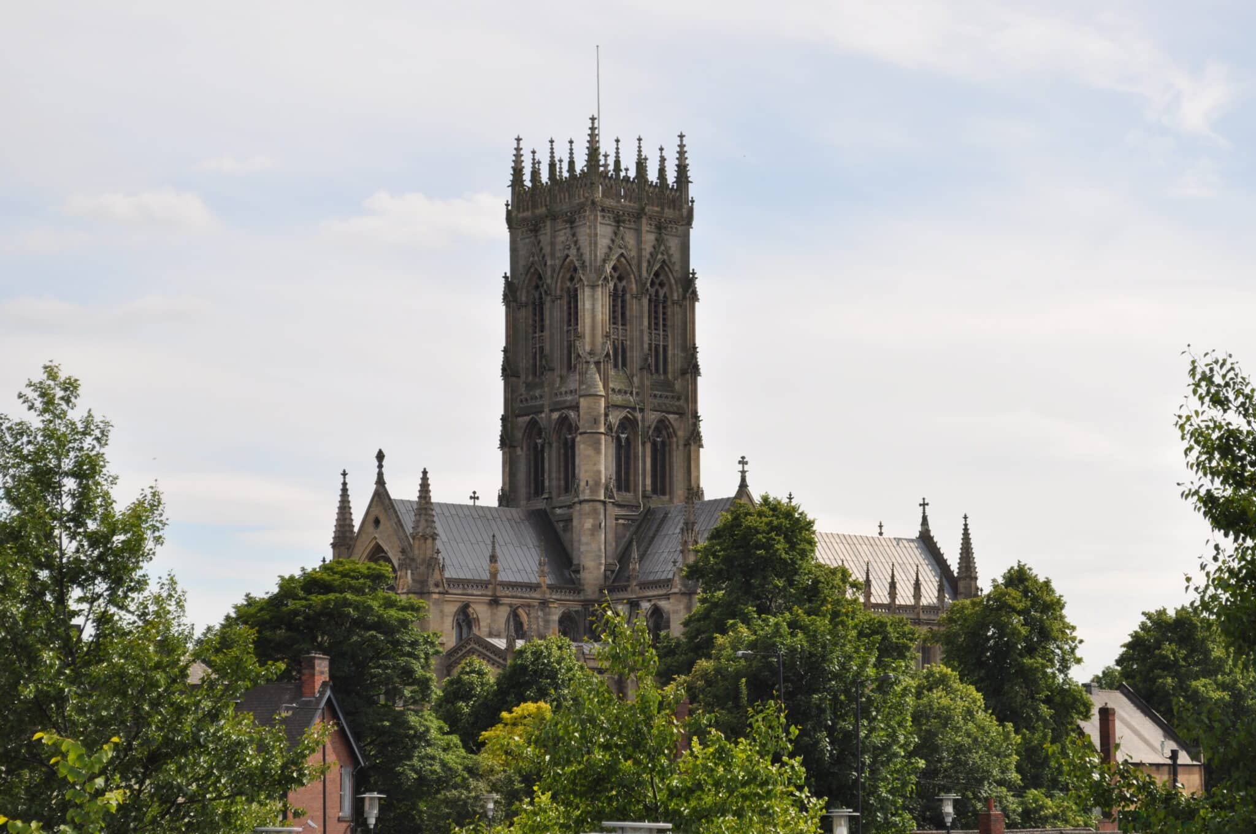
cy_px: 417
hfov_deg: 24.6
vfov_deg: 16.5
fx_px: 2875
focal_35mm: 82
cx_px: 628
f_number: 8
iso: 200
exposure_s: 1/250
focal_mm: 55
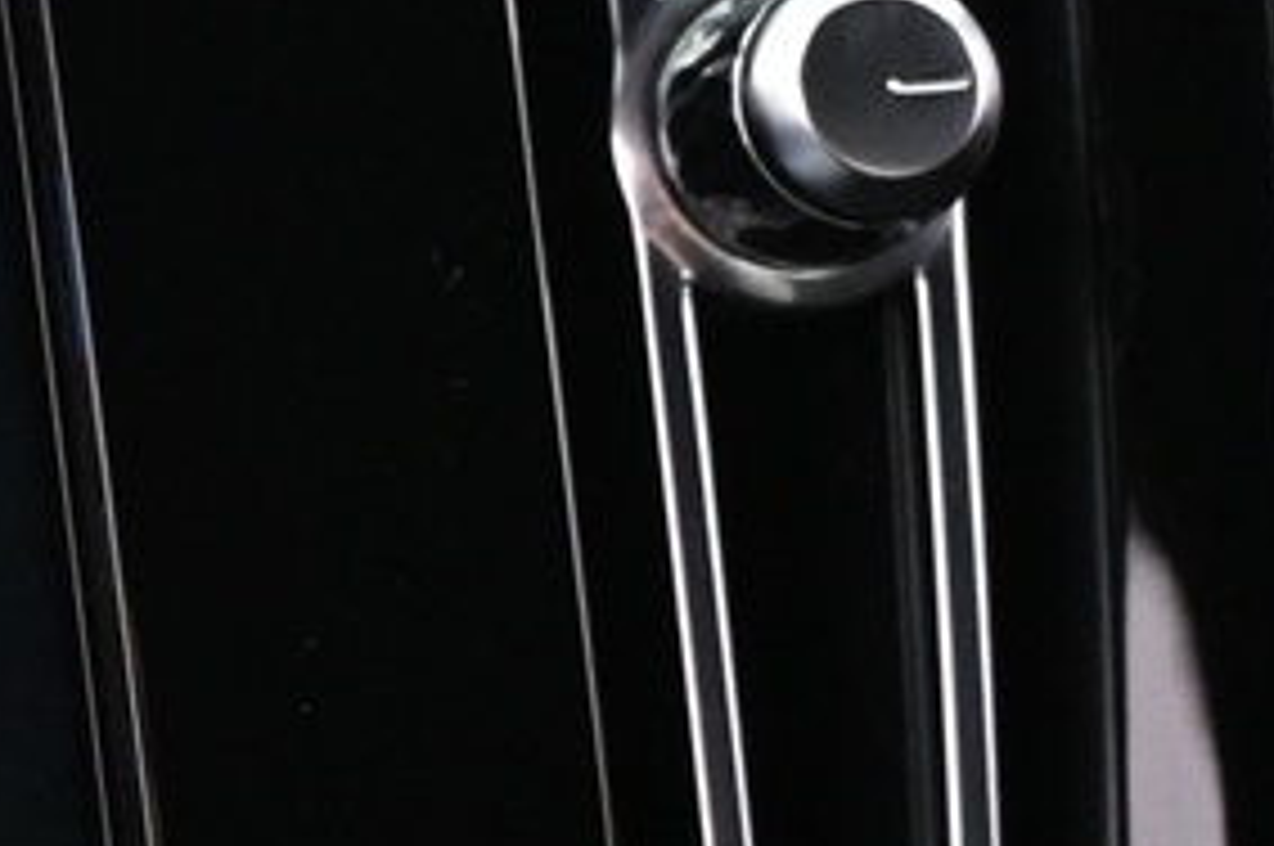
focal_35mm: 172
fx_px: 6080
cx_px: -1324
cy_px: 423
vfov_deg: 8.0
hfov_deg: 10.9
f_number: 3.8
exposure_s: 1/25
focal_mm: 20
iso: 1600
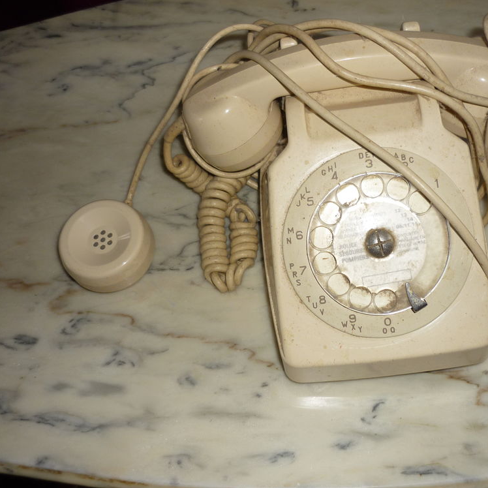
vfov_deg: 42.8
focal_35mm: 39
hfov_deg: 42.4
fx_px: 622
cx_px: 313
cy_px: 244
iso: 100
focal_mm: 5.5
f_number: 2.8
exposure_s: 1/30
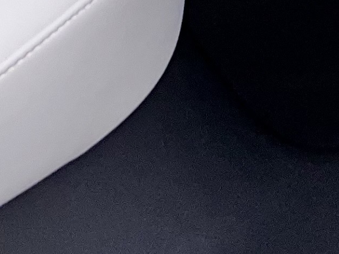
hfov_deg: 10.9
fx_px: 1635
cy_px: -508
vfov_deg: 7.7
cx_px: -315
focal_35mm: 167
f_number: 1.5
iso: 64
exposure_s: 1/14
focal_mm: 5.7
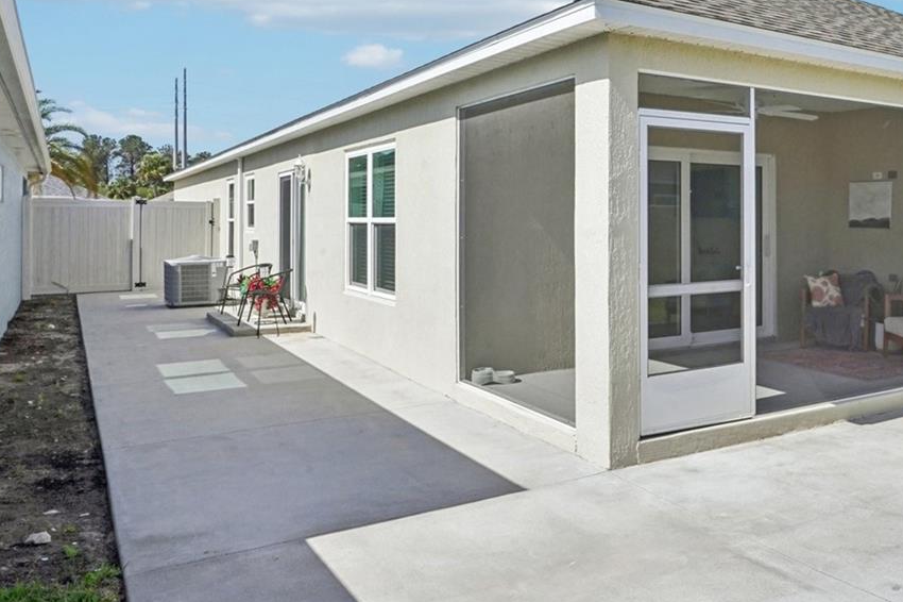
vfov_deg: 40.6
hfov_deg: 54.4
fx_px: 802
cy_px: 202
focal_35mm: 32
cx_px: 731
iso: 800
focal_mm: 17
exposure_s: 1/400
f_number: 20
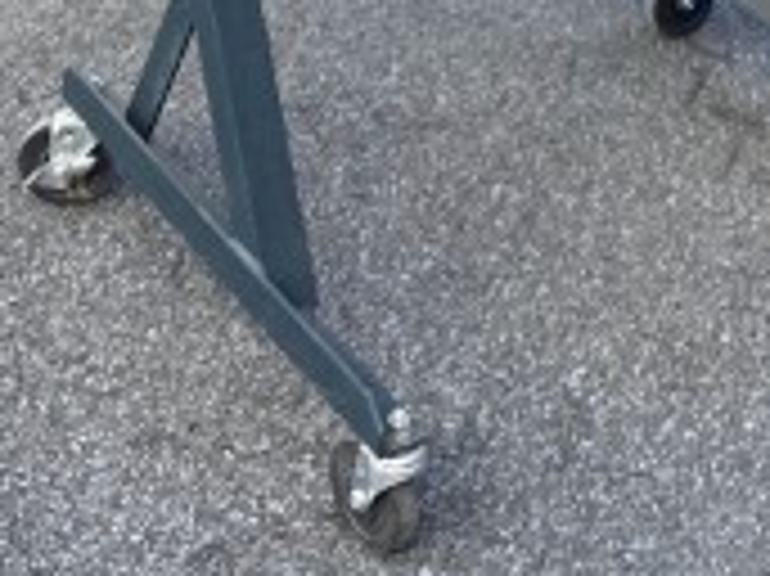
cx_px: 545
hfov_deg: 18.6
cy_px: -472
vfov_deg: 12.8
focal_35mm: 105
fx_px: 2334
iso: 40
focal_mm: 3.99
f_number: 1.8
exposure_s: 1/121
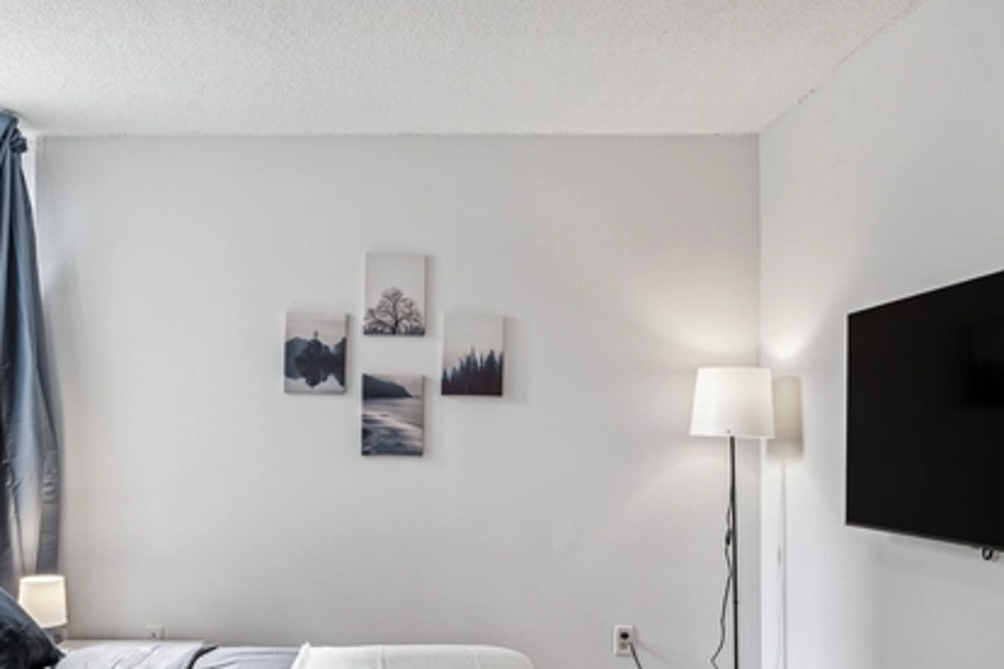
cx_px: 371
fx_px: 809
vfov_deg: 44.4
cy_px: 434
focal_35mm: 29
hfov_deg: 62.7
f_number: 8
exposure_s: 1/6
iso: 100
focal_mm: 20
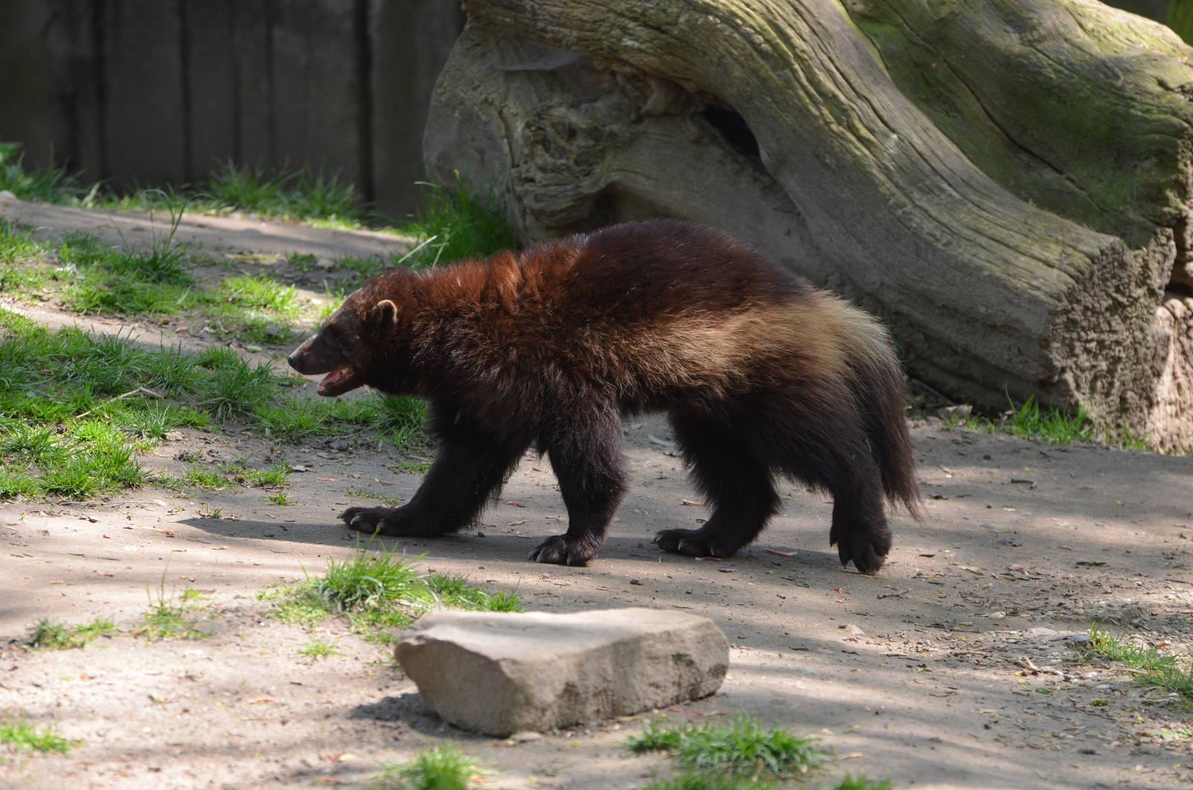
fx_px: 9922
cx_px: 596
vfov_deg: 4.6
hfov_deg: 6.9
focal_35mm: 300
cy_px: 395
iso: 800
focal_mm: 200
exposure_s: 1/500
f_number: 5.3
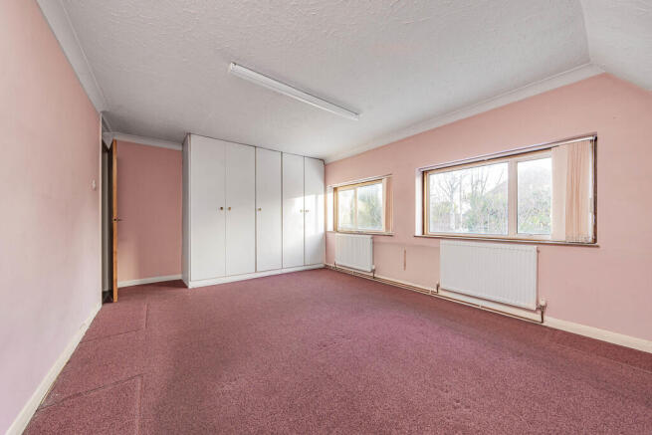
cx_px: 326
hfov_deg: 112.6
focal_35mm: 12
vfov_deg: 90.0
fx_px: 217
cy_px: 218
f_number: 9
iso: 320
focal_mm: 12
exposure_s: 1/6
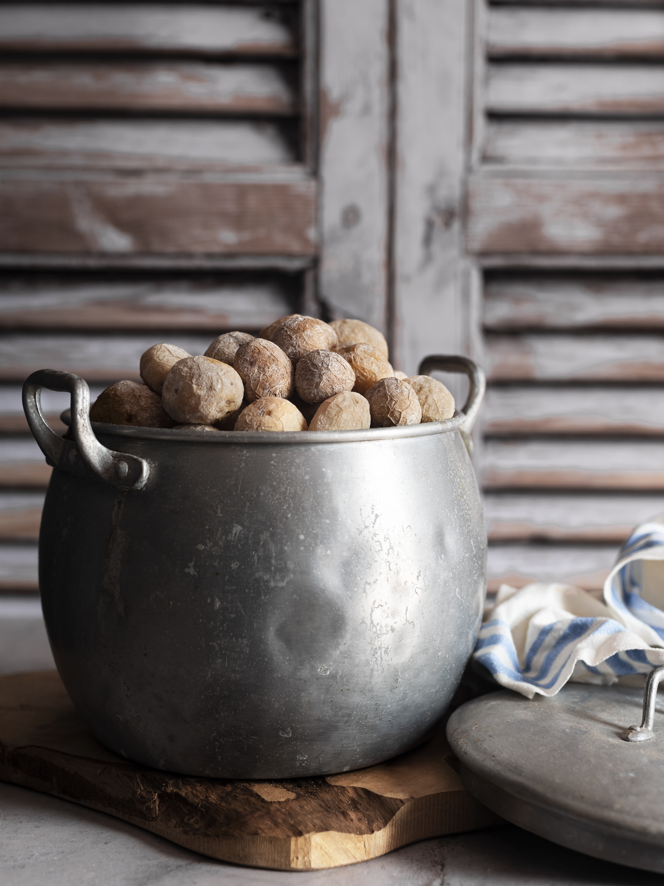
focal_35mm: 55
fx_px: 1407
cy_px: 401
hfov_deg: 26.6
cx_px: 334
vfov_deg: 34.9
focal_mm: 50
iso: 400
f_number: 4.5
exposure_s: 1/50
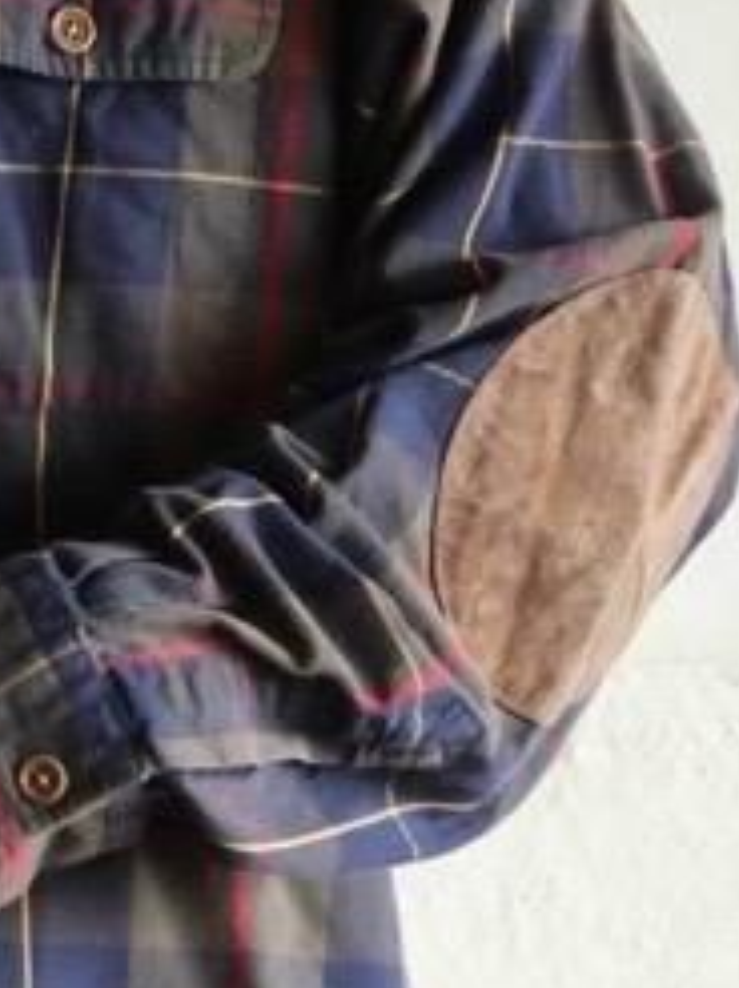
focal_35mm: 361
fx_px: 10294
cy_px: 633
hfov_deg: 4.1
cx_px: -386
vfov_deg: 5.5
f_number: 4
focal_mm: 52
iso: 2500
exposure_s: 1/125
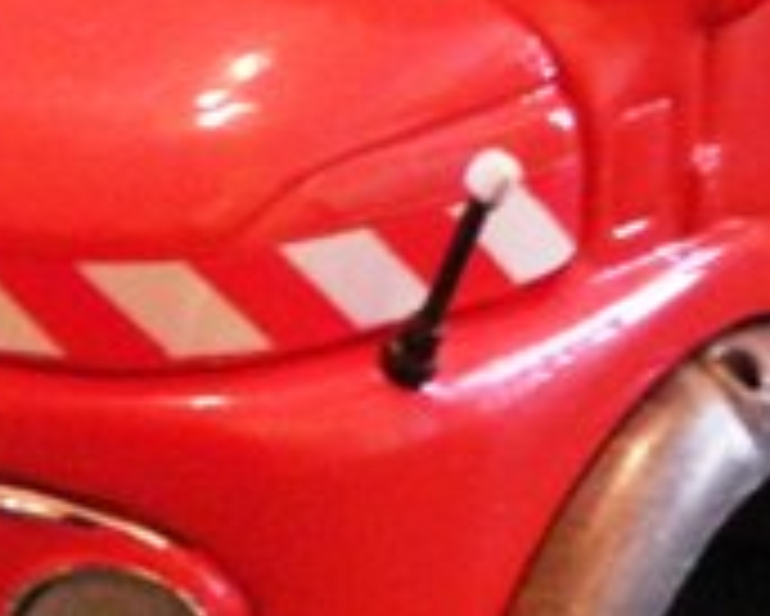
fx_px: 6339
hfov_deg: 6.9
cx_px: 144
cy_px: 166
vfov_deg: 5.6
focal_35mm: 278
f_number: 3.9
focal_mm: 12.3
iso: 641
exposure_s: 1/8
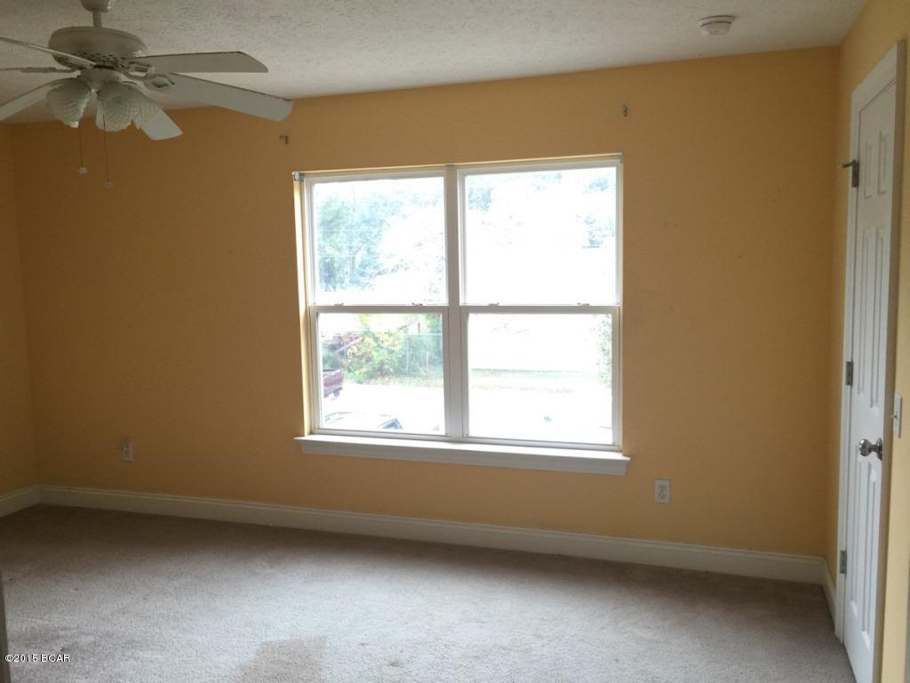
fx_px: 762
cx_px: 455
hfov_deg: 61.7
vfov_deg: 48.2
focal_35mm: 29
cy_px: 342
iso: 50
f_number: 2.2
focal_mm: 4.15
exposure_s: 1/30
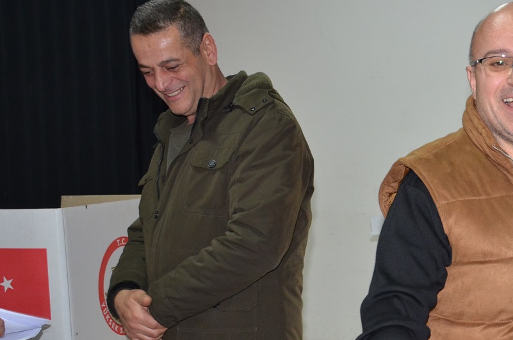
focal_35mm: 73
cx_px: 452
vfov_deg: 18.5
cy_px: 239
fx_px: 1038
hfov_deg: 26.9
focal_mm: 26
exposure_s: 1/60
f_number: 3.8
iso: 800
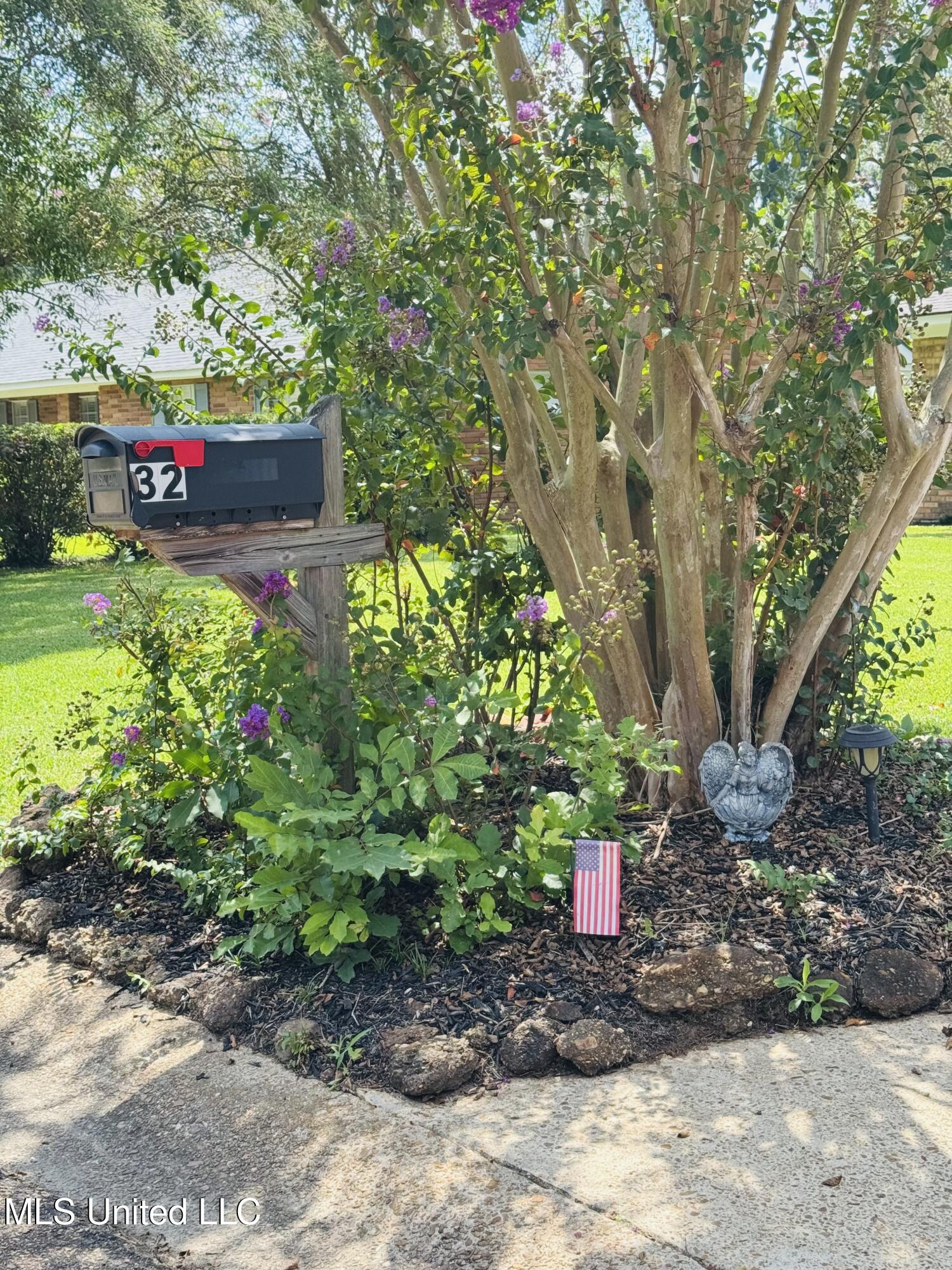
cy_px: 635
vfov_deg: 39.7
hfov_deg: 30.3
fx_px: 1760
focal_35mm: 48
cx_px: 476
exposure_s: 1/843
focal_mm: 6.76
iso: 64
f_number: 1.78
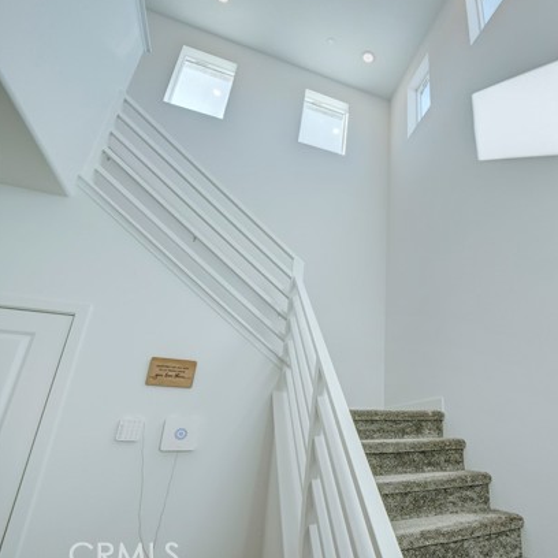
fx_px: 365
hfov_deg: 69.1
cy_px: 282
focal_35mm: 20
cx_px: 429
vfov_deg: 74.8
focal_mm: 10
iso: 400
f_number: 11
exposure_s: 1/80
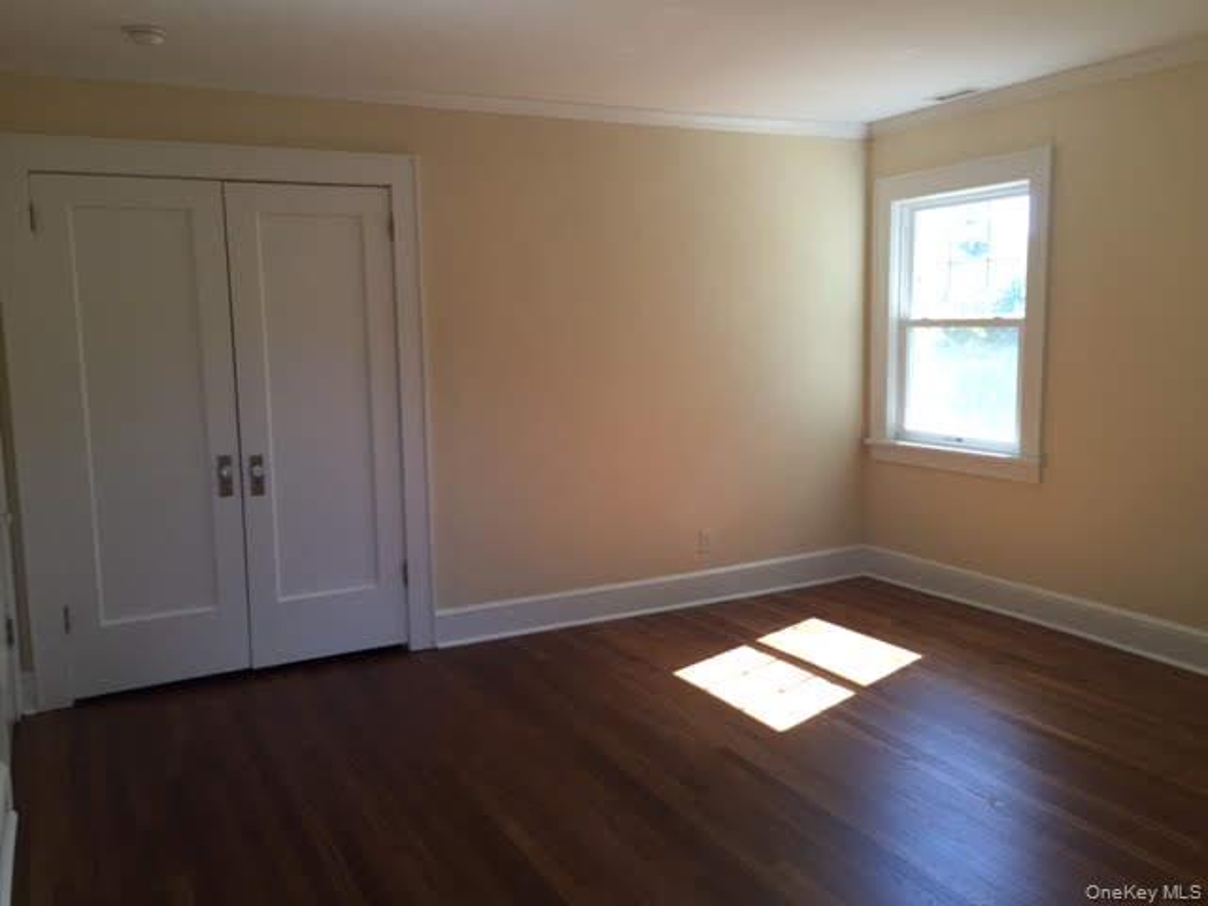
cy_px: 453
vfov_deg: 48.2
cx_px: 604
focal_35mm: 29
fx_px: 1012
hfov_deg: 61.7
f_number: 2.2
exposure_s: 1/60
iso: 32
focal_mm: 4.15
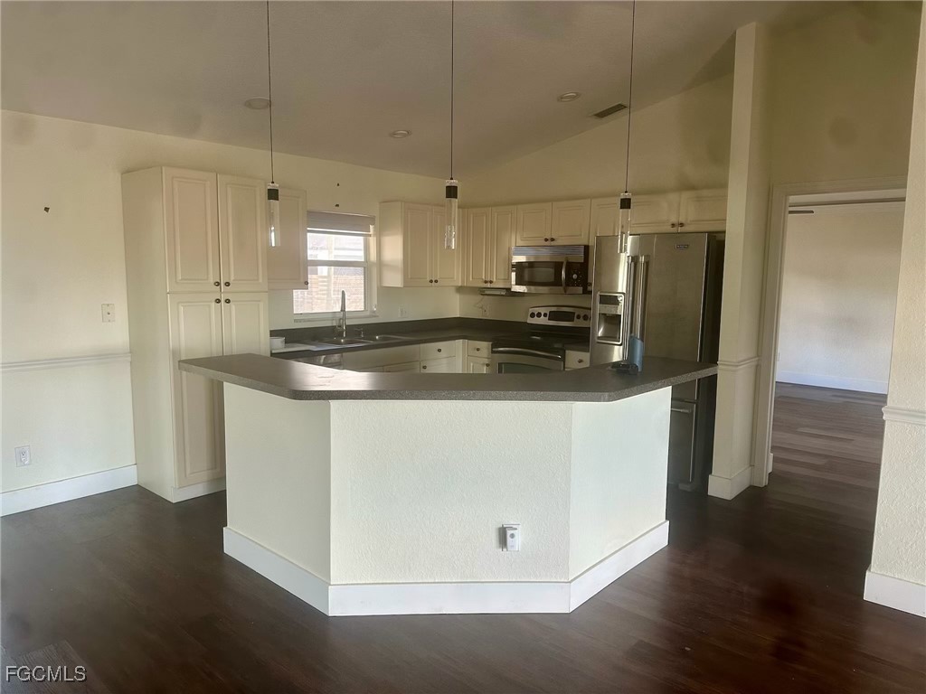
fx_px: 642
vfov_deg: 56.8
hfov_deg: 71.6
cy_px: 347
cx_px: 463
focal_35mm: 24
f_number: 1.78
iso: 250
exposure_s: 1/66
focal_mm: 6.86
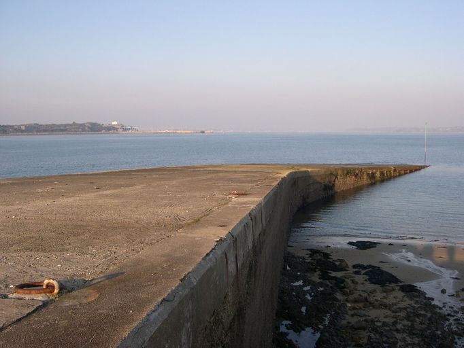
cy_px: 174
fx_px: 510
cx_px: 232
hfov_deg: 49.0
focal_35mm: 38
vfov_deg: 37.7
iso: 100
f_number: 7.6
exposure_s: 1/106
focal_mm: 8
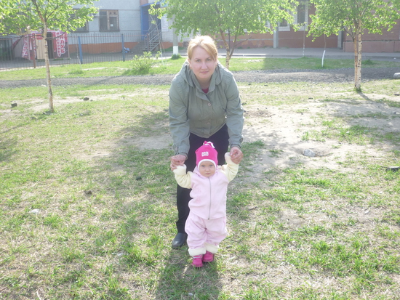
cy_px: 150
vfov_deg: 34.4
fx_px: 486
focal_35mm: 42
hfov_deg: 44.8
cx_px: 200
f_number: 3
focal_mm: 6.9
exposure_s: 1/250
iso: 80
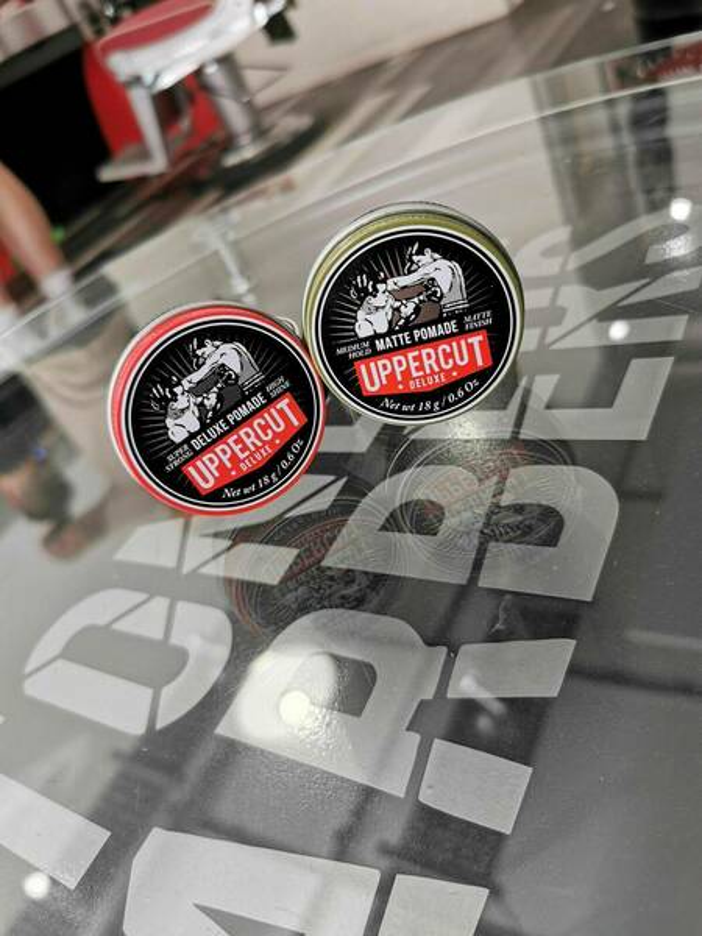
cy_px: 468
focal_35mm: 27
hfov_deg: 51.4
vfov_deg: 65.3
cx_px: 351
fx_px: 730
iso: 50
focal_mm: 5.56
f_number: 1.6
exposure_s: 5
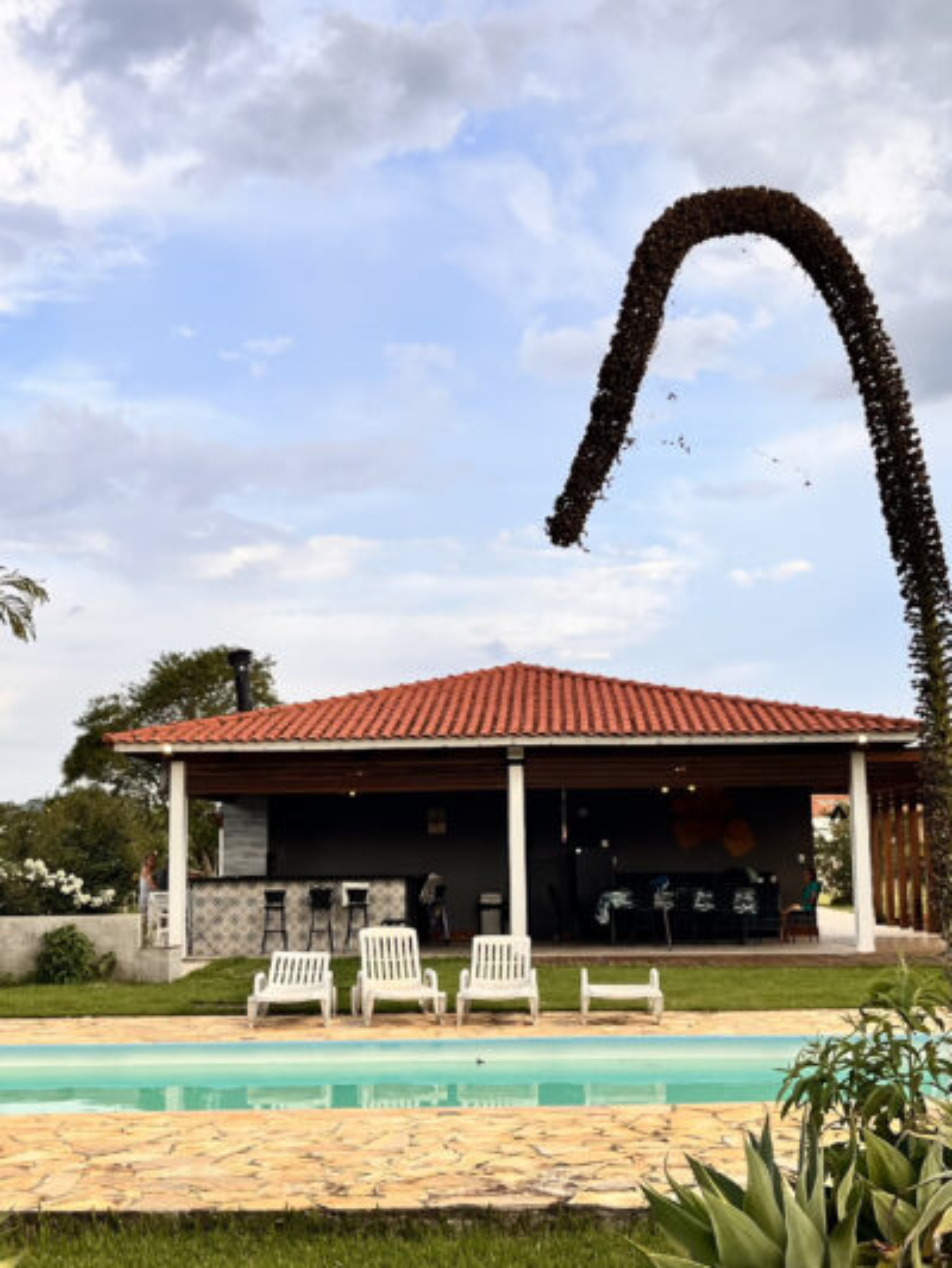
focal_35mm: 26
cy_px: 634
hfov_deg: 53.1
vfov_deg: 67.3
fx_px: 953
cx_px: 476
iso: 50
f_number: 1.6
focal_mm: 5.1
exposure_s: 1/1117
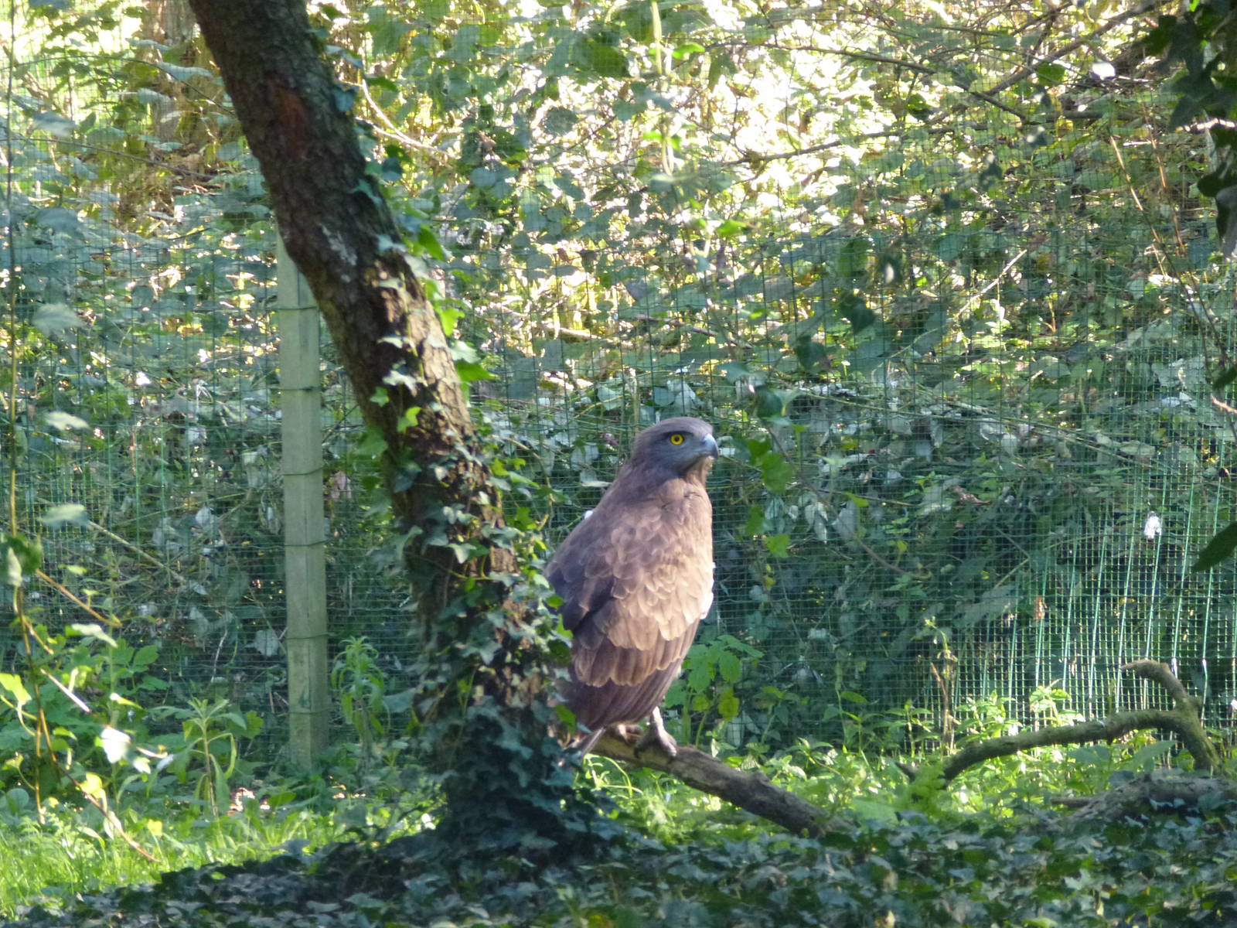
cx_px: 618
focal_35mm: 384
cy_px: 464
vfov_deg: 3.9
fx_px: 13722
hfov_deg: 5.2
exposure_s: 1/25
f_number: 5.9
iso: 400
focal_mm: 68.8
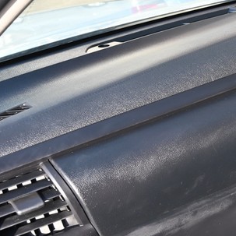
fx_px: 571
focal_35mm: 74
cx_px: 365
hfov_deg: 19.9
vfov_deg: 23.4
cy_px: 111
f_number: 6.7
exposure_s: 1/180
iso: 560
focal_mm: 24
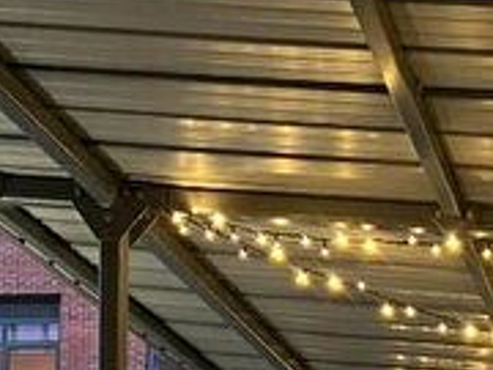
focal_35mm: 101
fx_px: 1438
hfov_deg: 18.8
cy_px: 634
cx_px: 520
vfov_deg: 13.4
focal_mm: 4.25
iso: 640
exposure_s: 1/25
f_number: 1.8
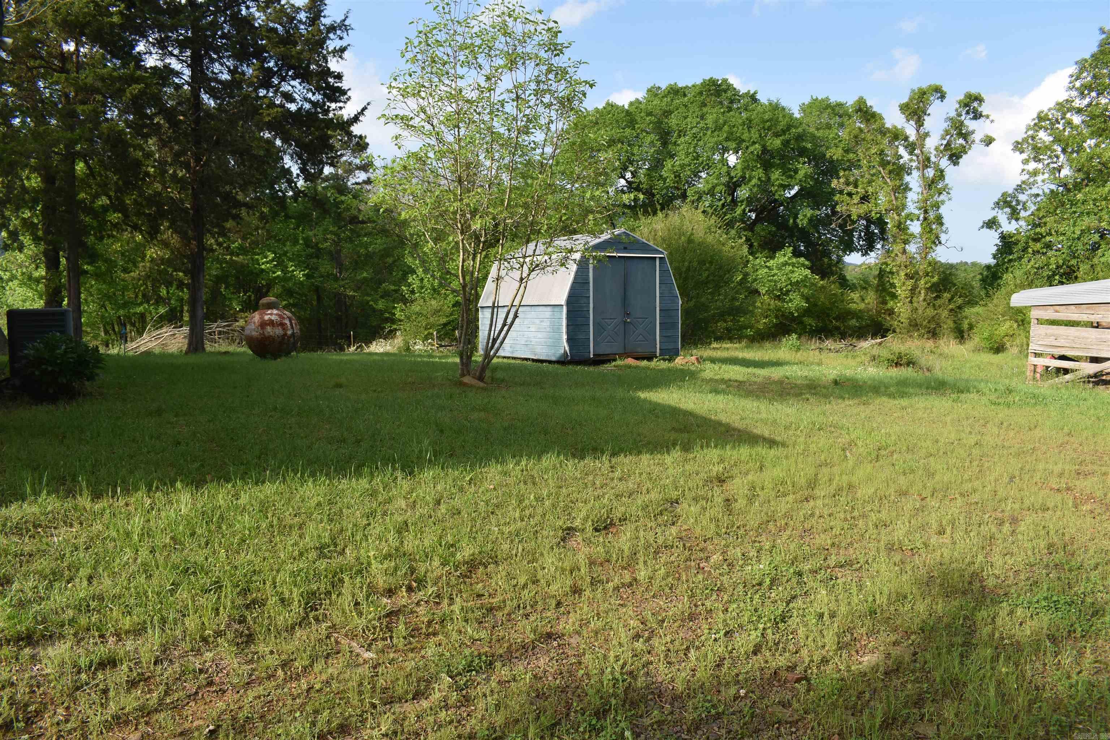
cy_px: 370
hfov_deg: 67.4
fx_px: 832
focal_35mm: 27
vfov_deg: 47.9
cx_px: 555
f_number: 8
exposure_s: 1/250
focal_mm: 18
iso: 180
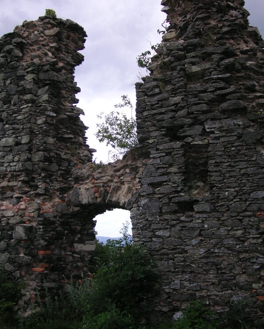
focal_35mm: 39
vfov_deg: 46.8
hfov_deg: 38.2
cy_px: 167
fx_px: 381
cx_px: 133
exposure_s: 1/500
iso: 50
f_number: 2.8
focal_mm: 6.1
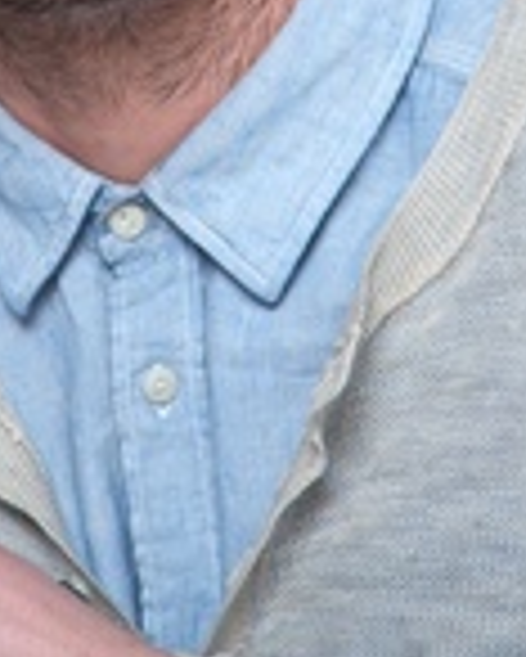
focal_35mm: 515
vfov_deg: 3.7
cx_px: 157
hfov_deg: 3.0
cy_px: -153
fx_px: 10011
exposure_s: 1/80
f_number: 6.3
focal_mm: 200
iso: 640
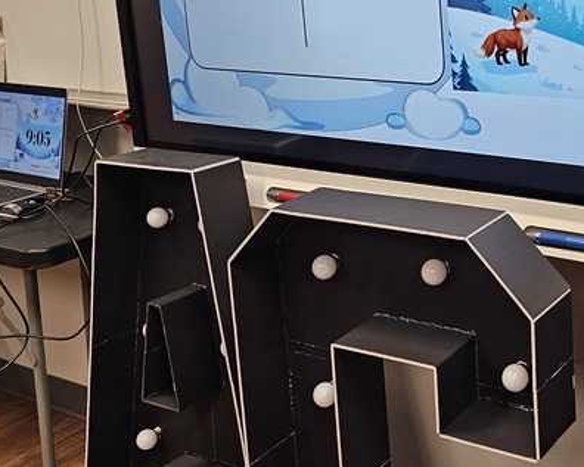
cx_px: 479
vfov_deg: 25.7
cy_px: 82
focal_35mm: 58
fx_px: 1003
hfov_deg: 31.5
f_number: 1.7
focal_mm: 6.3
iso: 160
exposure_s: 1/120
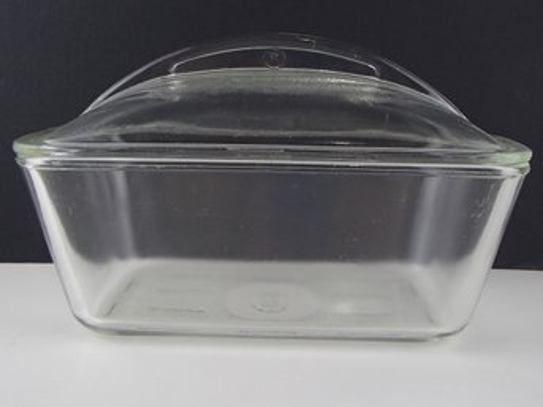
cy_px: 204
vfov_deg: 38.6
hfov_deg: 50.2
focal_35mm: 37
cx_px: 272
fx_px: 580
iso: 400
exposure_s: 1/160
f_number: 4.7
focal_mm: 6.64
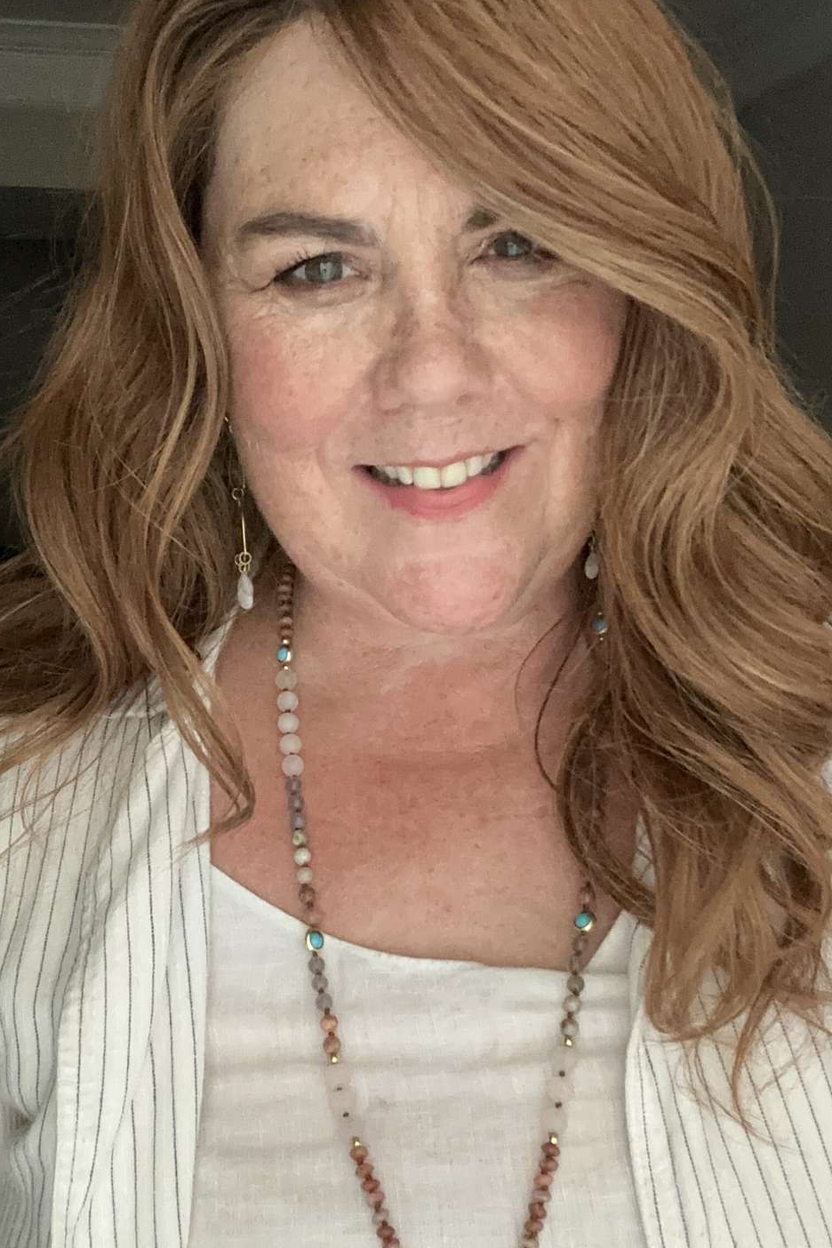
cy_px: 629
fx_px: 1109
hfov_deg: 41.1
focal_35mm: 32
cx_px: 387
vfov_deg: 58.7
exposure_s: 1/41
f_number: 1.9
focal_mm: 2.69
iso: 320
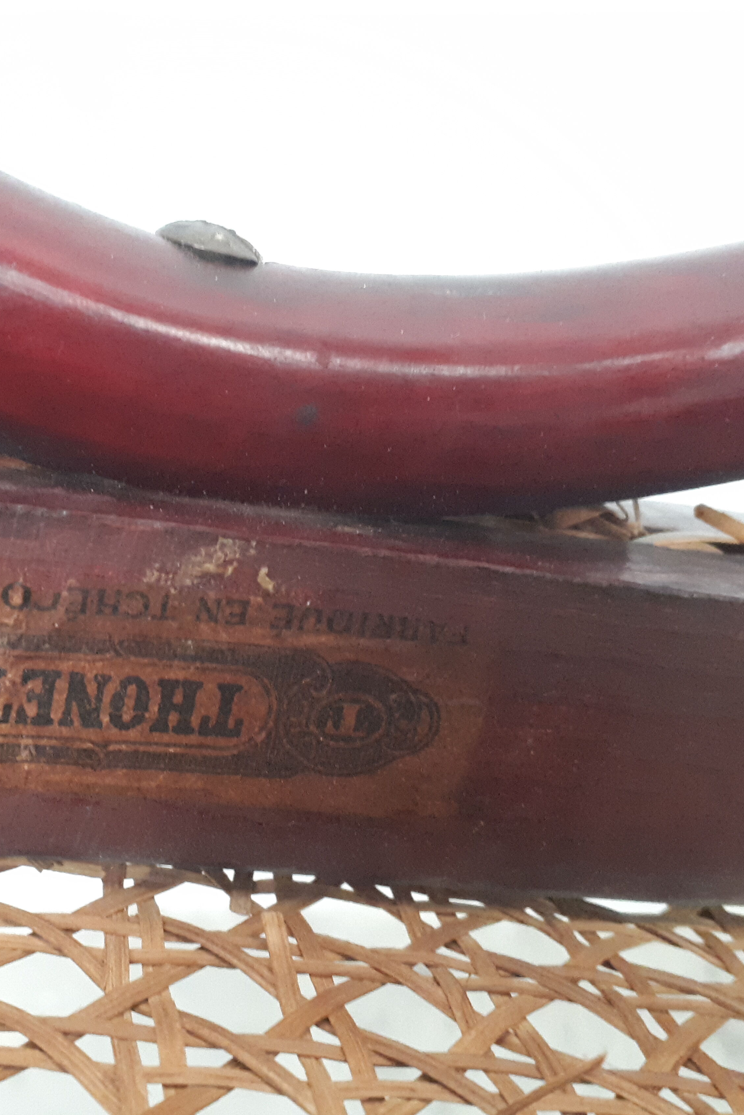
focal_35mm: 38
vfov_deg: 50.7
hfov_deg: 34.4
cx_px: 200
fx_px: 1178
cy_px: 565
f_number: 1.9
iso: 800
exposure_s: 1/17
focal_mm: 3.6
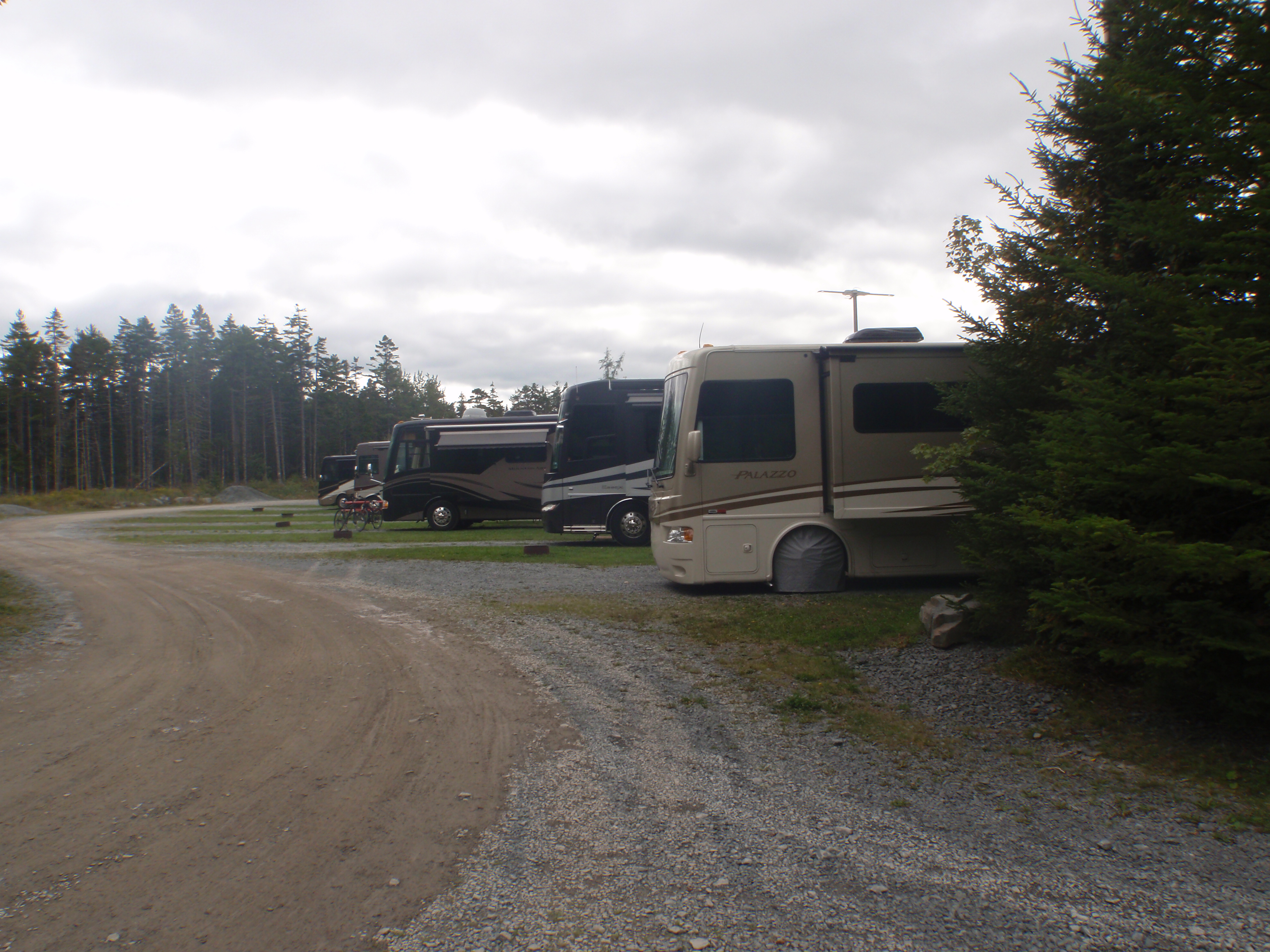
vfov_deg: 49.7
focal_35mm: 28
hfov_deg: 63.4
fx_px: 1027
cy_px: 476
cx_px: 635
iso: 64
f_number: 5
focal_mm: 5
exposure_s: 1/250
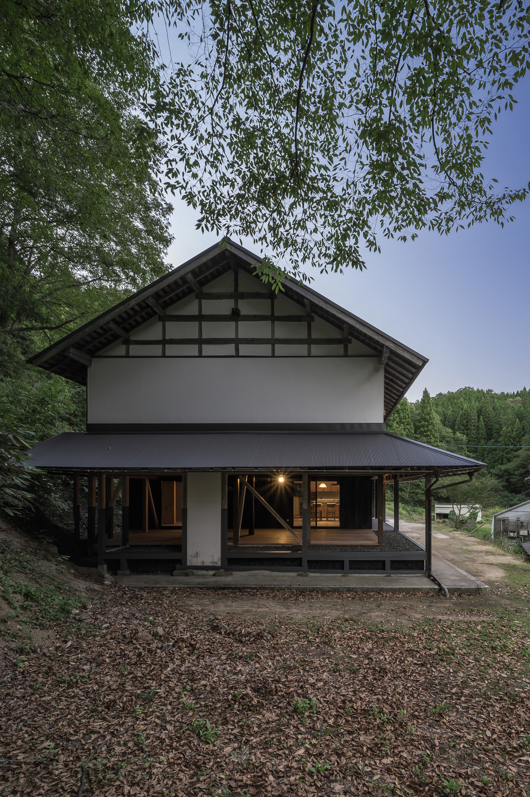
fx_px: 310
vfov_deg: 104.3
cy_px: 398
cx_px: 265
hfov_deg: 81.1
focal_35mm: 14
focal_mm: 14
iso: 50
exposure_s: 2
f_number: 14
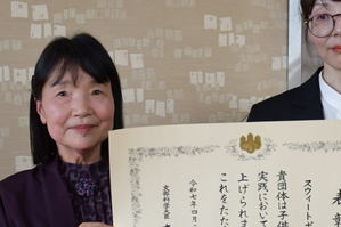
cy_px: 168
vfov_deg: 16.4
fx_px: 786
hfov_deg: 24.3
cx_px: 233
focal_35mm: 83
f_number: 3.8
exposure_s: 1/200
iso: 800
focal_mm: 23
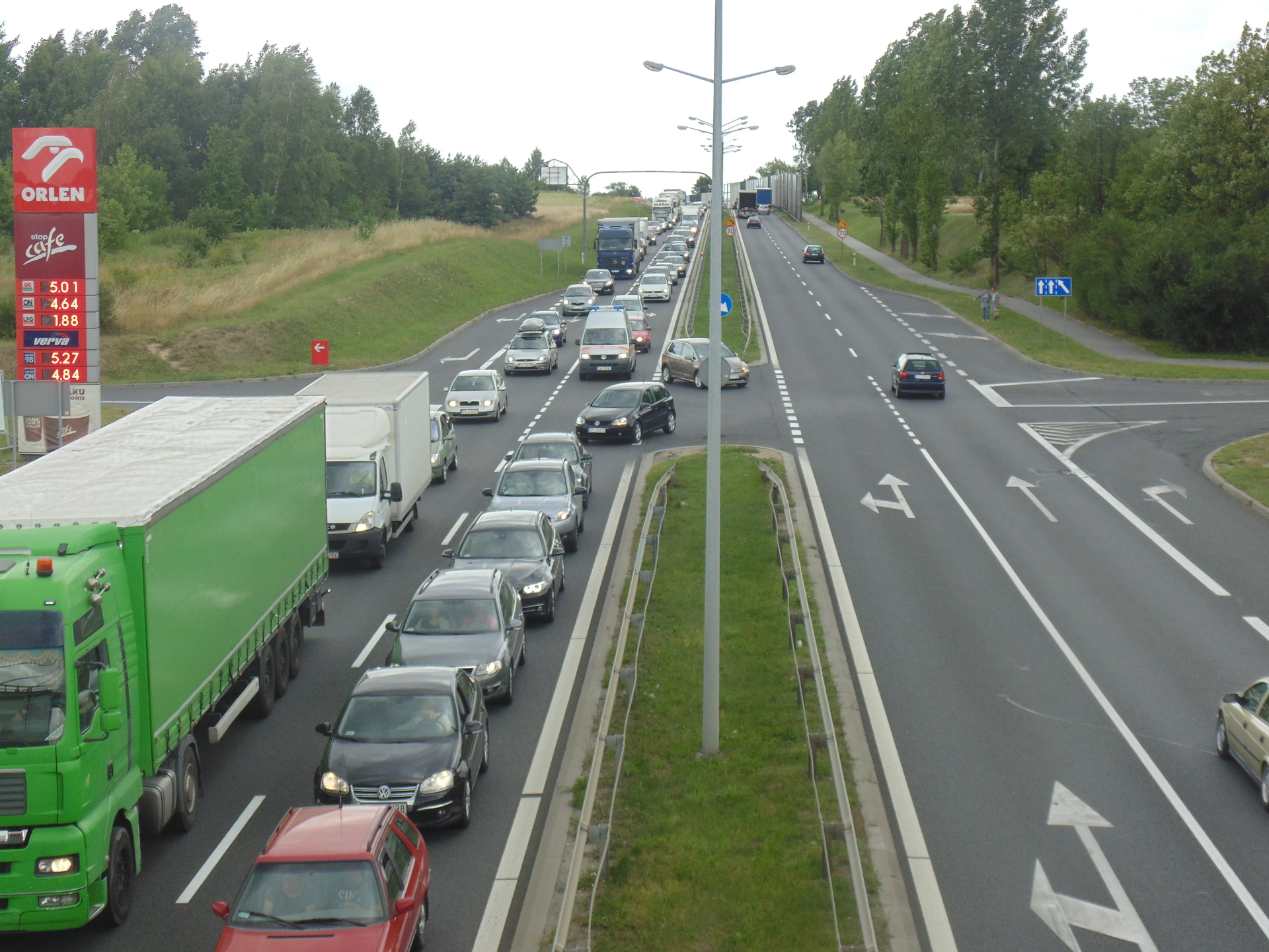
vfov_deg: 22.6
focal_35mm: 65
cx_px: 634
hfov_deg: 29.8
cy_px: 476
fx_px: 2383
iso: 80
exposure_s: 1/200
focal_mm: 11.7
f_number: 4.1
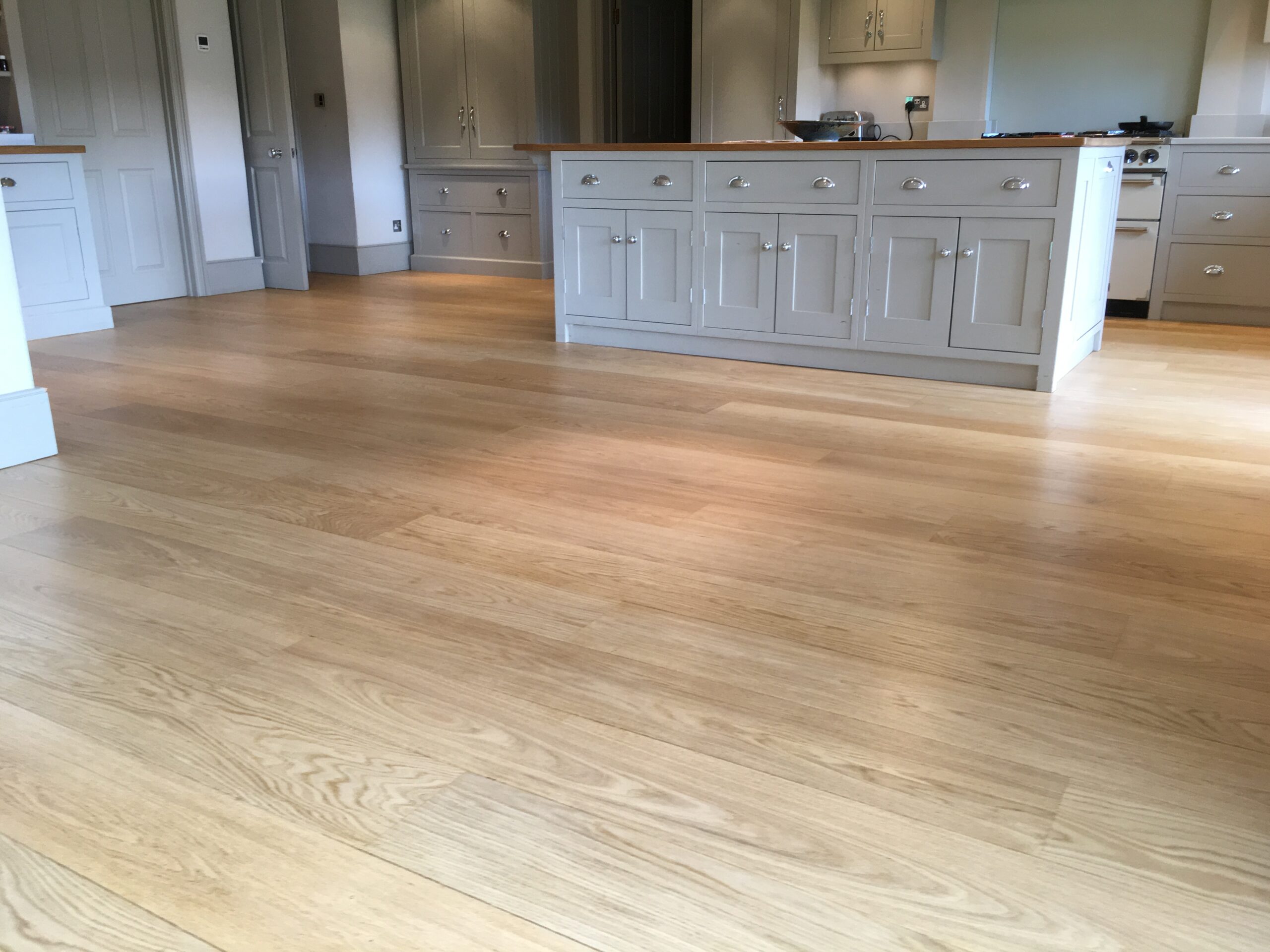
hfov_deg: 61.7
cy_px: 476
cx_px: 635
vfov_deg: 48.2
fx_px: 1064
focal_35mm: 29
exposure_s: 1/33
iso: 50
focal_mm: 4.15
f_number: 2.2
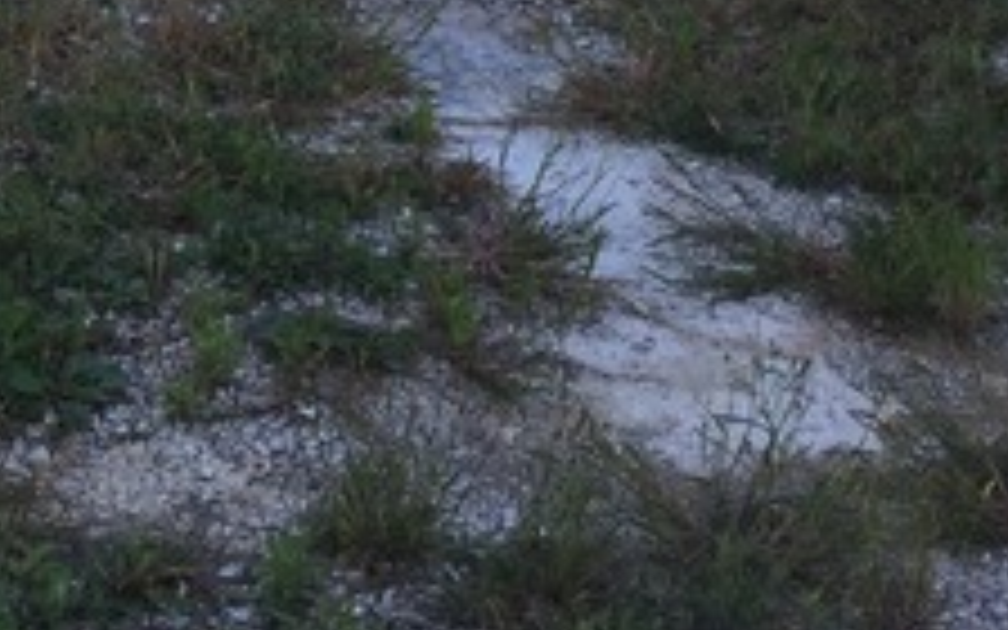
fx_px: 2417
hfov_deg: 23.5
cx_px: 392
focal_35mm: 88
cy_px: -374
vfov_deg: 13.8
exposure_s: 1/719
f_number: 2.2
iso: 32
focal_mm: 4.15
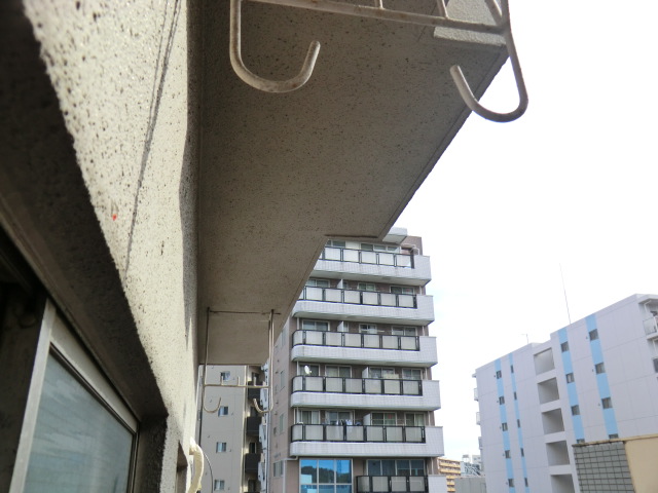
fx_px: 551
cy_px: 246
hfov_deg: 61.7
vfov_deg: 48.2
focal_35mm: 29
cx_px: 329
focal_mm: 5.2
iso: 80
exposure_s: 1/500
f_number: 3.5
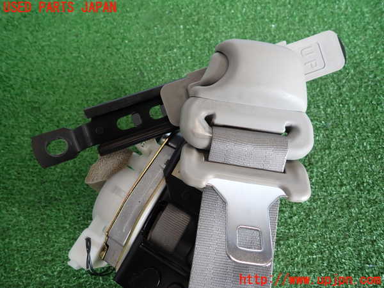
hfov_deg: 69.4
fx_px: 277
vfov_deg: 54.9
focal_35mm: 25
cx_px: 192
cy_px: 144
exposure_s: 1/60
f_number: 2
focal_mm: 4.5
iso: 125
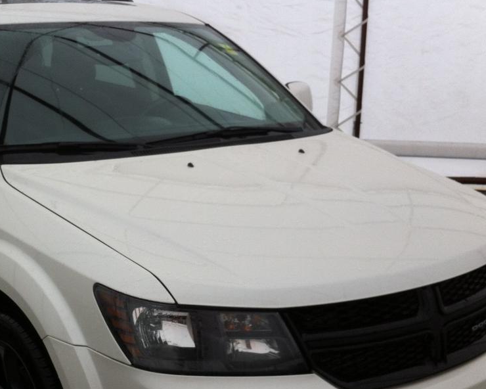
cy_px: 254
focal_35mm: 59
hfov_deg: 31.7
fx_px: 849
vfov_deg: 25.7
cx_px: 160
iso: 80
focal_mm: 3.85
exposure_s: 1/40
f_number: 2.8
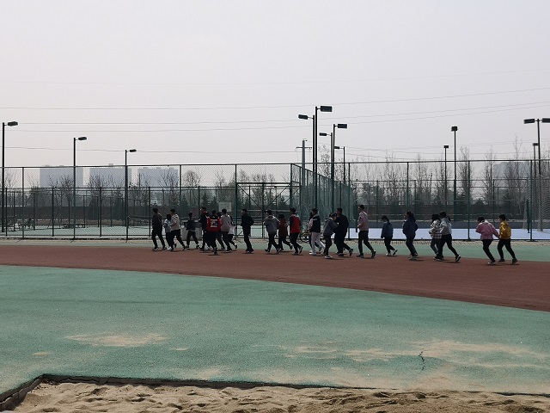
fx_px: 731
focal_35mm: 46
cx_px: 275
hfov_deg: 41.2
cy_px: 206
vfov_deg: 31.5
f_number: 1.8
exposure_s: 1/6211
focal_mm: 3.95
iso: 50
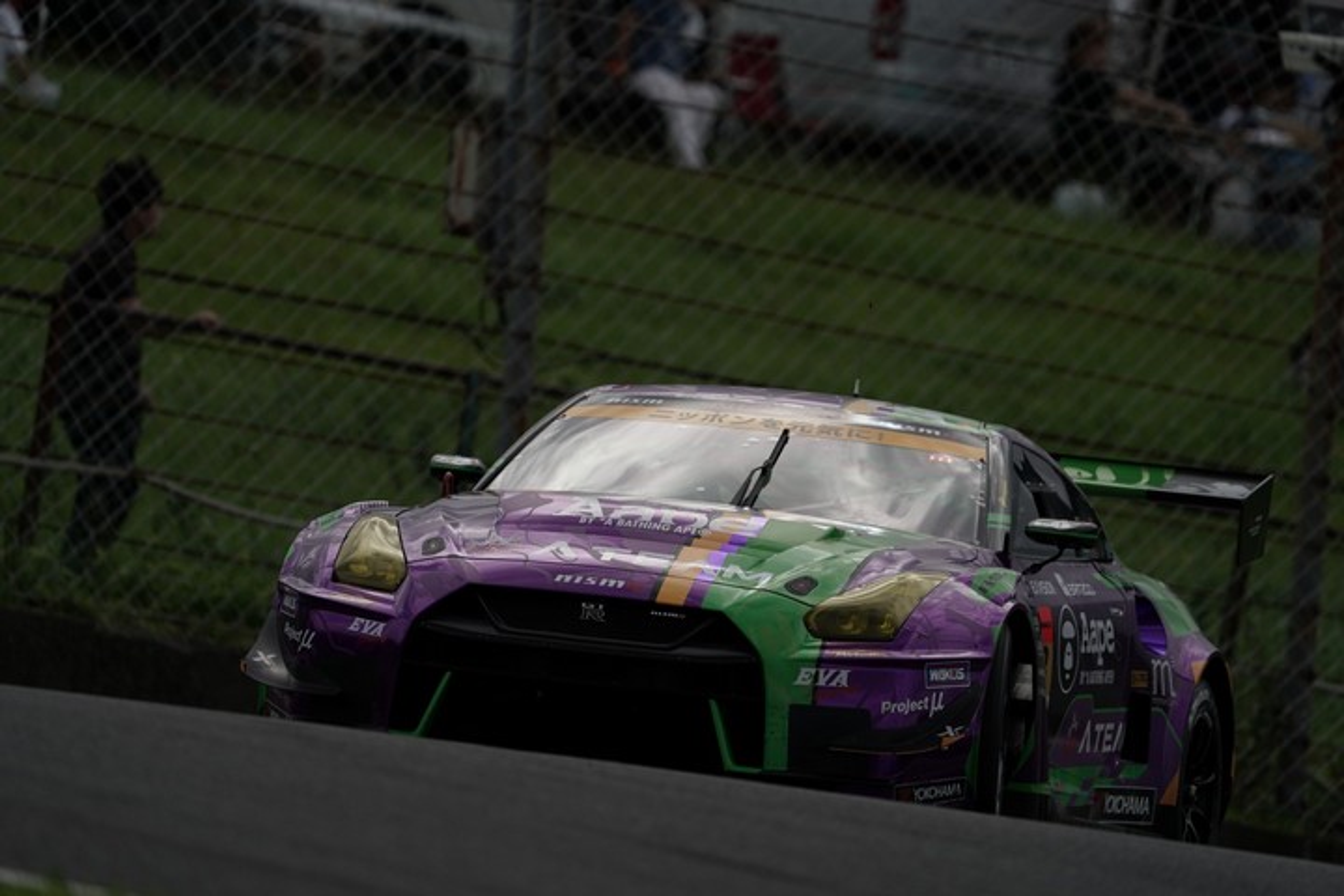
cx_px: 672
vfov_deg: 2.3
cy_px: 448
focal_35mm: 600
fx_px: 22398
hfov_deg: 3.4
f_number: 6.3
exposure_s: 1/800
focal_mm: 600
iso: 100
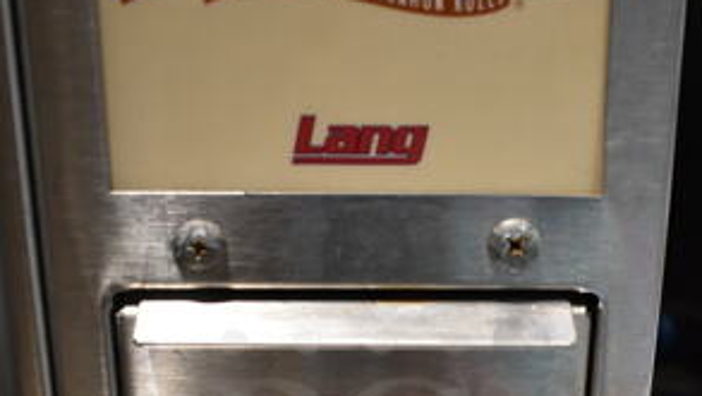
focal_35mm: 59
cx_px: 381
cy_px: 439
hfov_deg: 35.4
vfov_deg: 19.5
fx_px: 1099
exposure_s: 1/30
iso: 900
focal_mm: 18
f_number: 3.5
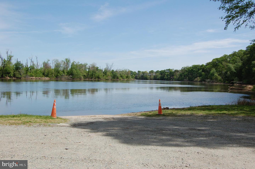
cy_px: 84
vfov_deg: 34.1
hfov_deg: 49.6
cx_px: 128
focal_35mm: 39
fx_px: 276
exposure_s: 1/400
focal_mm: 26
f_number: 10
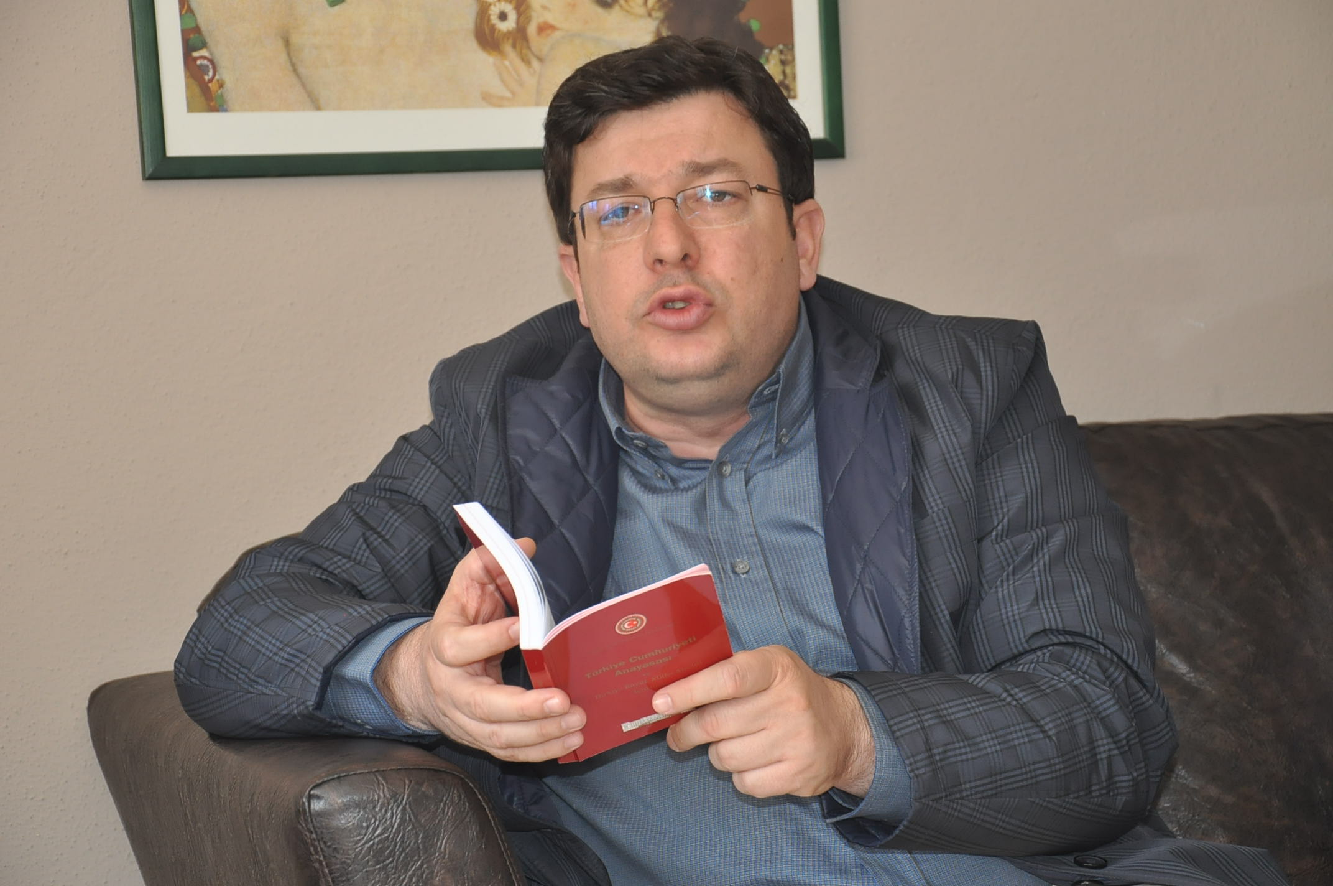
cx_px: 666
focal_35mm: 93
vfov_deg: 14.7
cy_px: 443
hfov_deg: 21.9
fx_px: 3439
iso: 800
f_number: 5.3
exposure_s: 1/60
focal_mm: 62
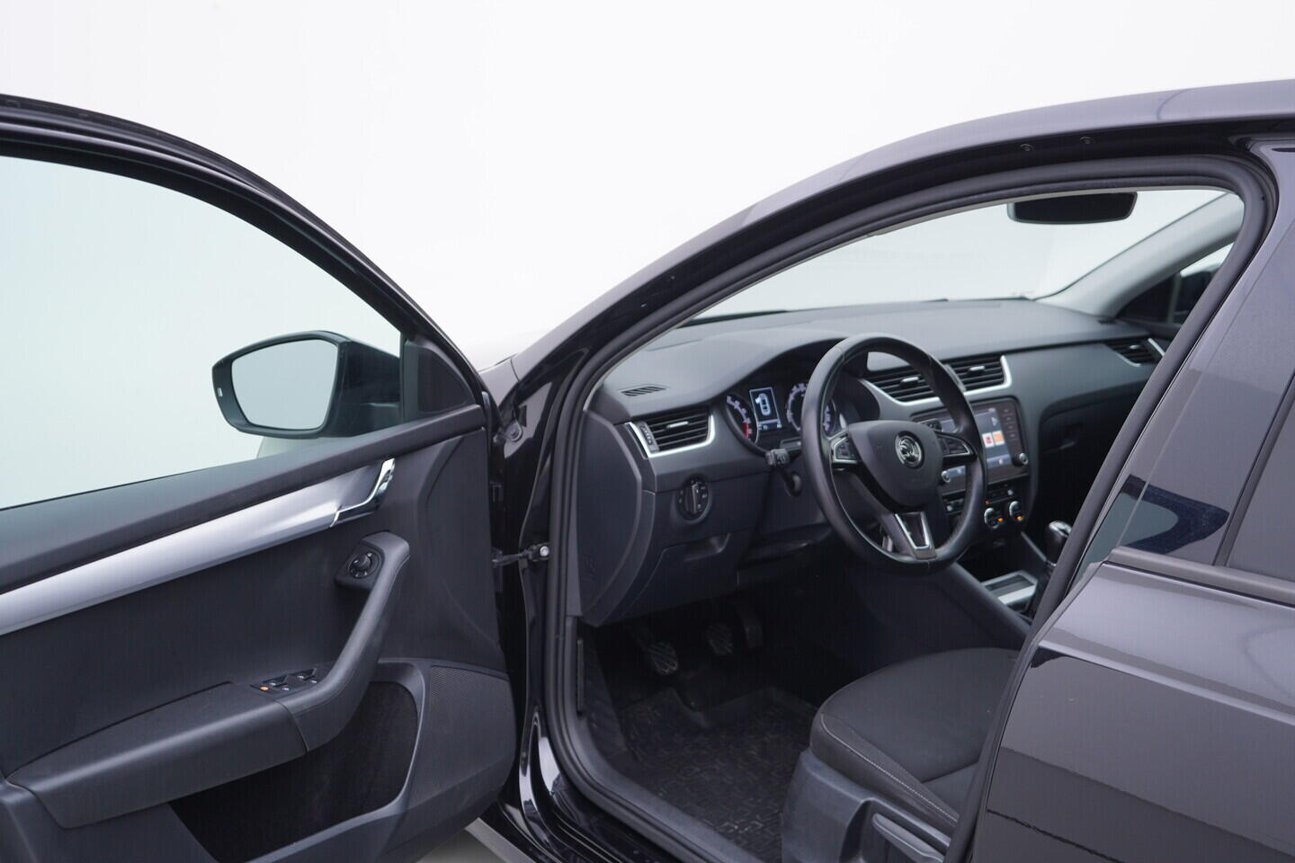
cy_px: 432
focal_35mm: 36
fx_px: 1295
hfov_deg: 53.1
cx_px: 648
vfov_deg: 36.9
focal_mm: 24
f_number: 3.2
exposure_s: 1/50
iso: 125
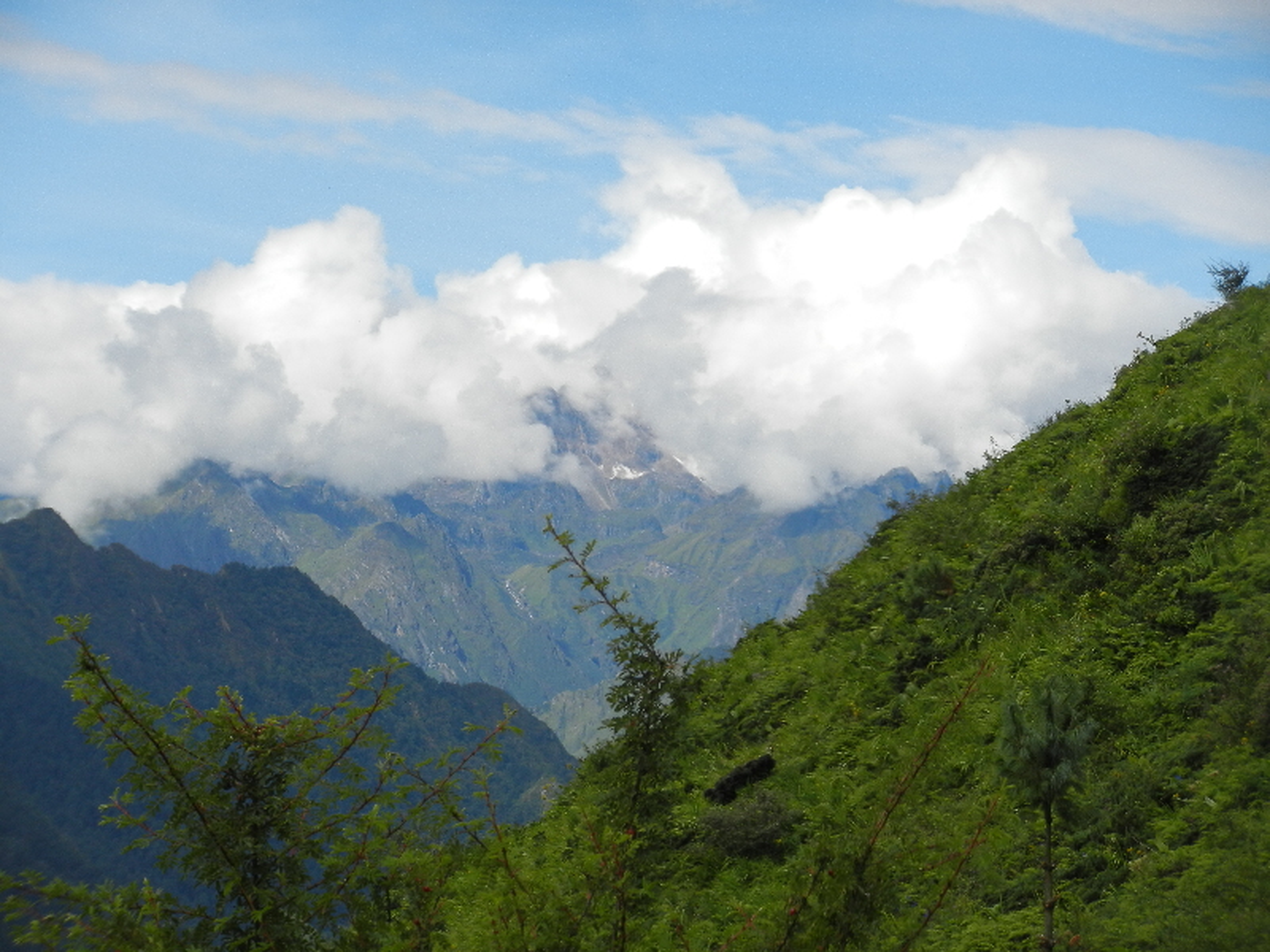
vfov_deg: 9.0
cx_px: 635
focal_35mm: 165
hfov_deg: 12.0
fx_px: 6054
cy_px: 476
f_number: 5.3
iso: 160
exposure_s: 1/800
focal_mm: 29.7
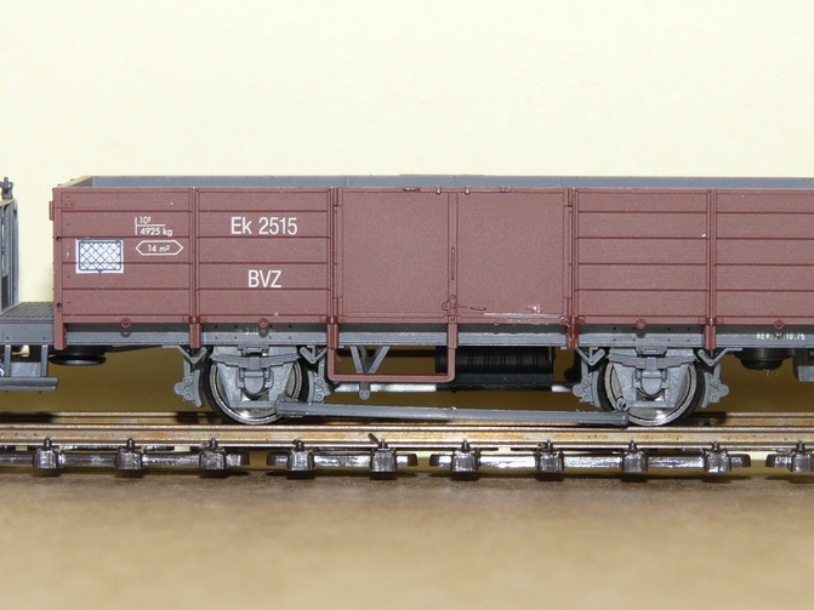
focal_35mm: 155
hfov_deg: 12.7
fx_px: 3644
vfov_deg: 9.6
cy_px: 285
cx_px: 449
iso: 100
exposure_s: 1/50
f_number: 4
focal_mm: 17
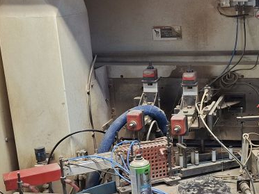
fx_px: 494
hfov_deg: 28.6
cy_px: 131
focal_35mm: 66
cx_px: 213
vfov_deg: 22.2
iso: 125
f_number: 1.8
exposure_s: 1/120
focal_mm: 5.54
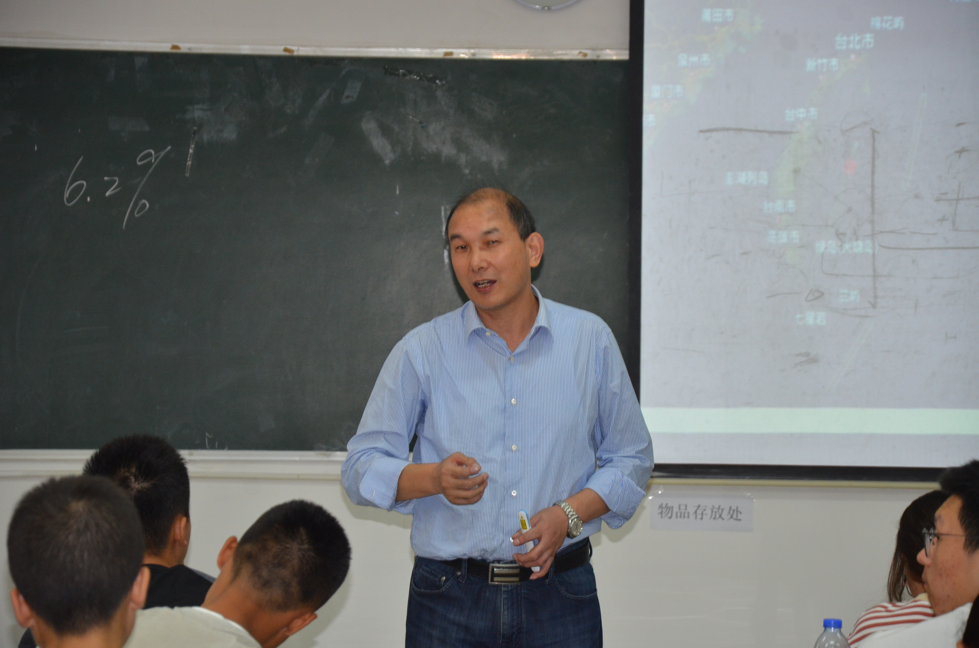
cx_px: 490
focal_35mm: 158
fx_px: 4274
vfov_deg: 8.7
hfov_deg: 13.1
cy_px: 324
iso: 800
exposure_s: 1/60
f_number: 5.6
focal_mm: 105
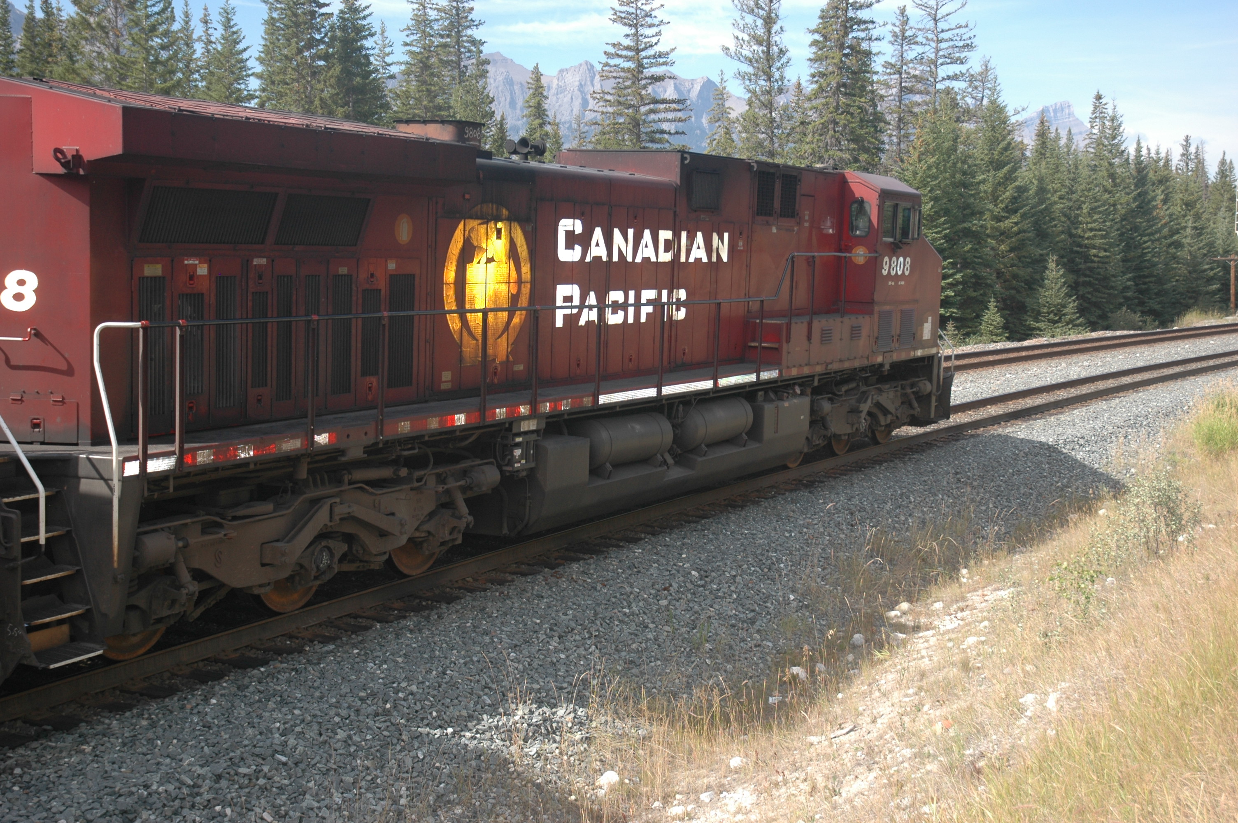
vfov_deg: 28.9
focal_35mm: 46
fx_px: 1598
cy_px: 412
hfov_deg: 42.4
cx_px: 619
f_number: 4
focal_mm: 31
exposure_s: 1/500
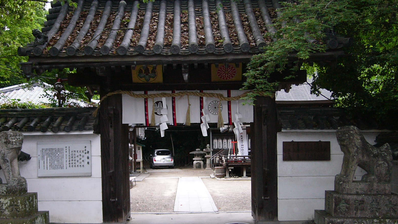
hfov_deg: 41.3
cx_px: 198
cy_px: 127
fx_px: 528
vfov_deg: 23.9
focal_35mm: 50
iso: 100
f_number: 2.8
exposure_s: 1/60
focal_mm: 5.8
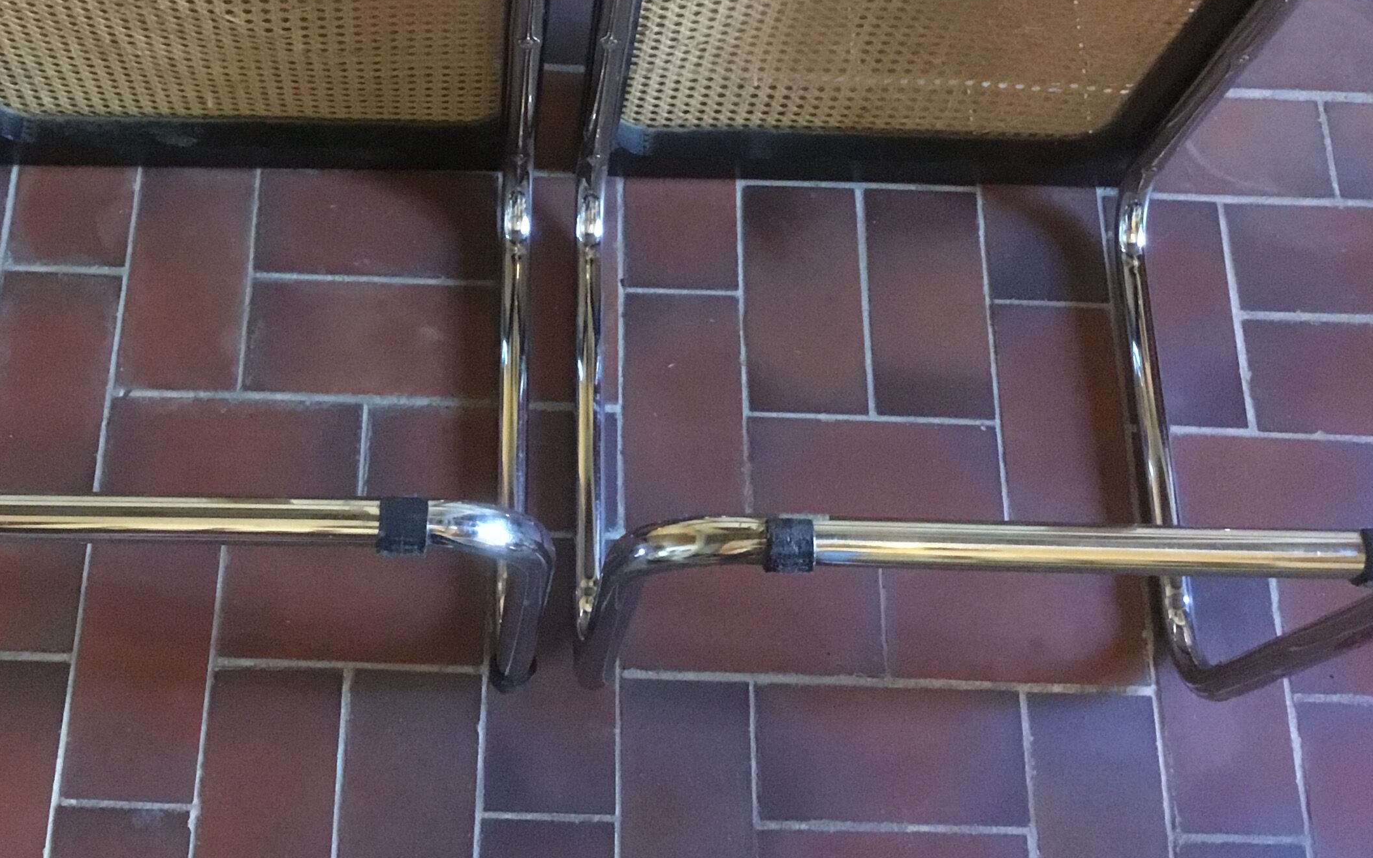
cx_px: 542
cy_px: 101
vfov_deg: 24.7
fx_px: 1908
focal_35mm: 51
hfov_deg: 39.4
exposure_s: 1/17
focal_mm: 3.3
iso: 400
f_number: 2.4
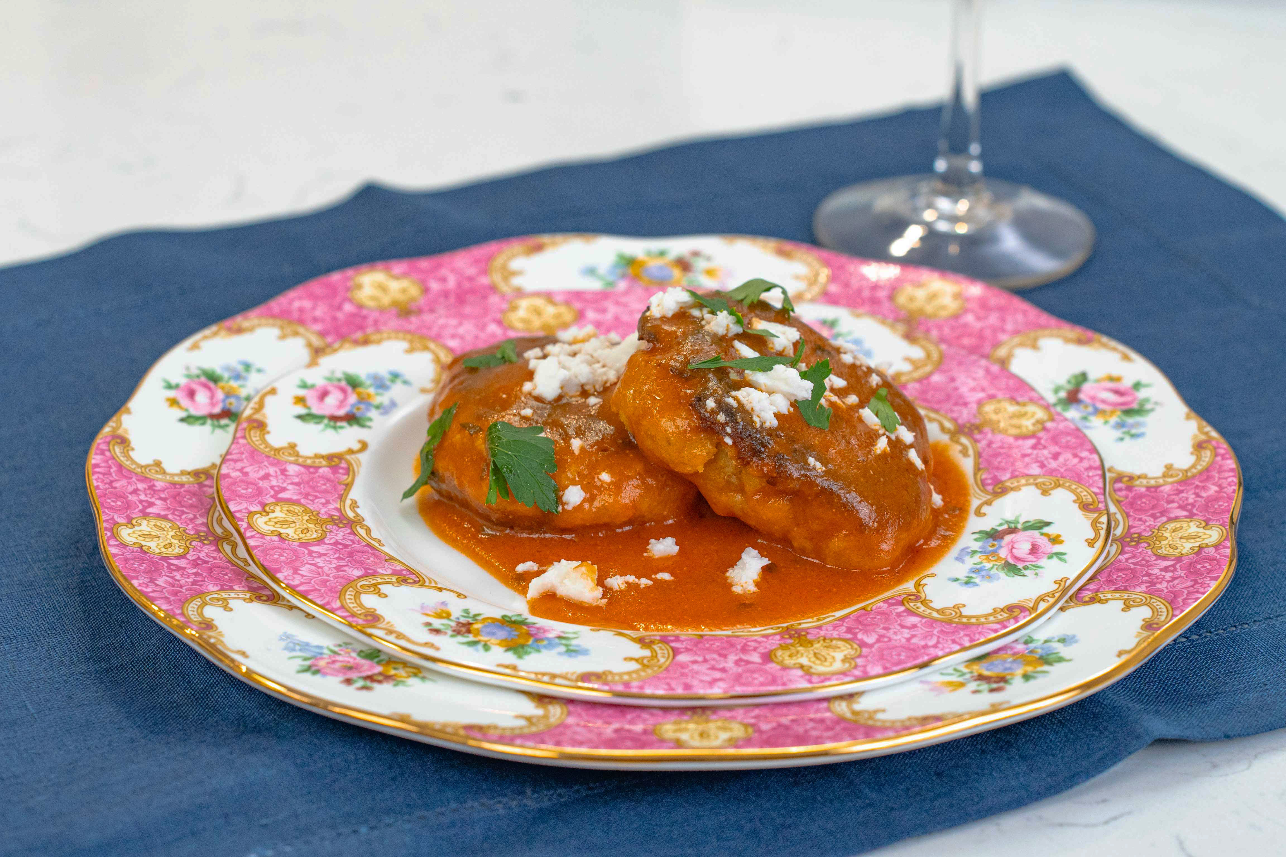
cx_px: 643
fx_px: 3322
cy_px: 428
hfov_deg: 21.9
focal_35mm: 93
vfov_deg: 14.7
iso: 1000
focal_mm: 62
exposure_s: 1/250
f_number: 5
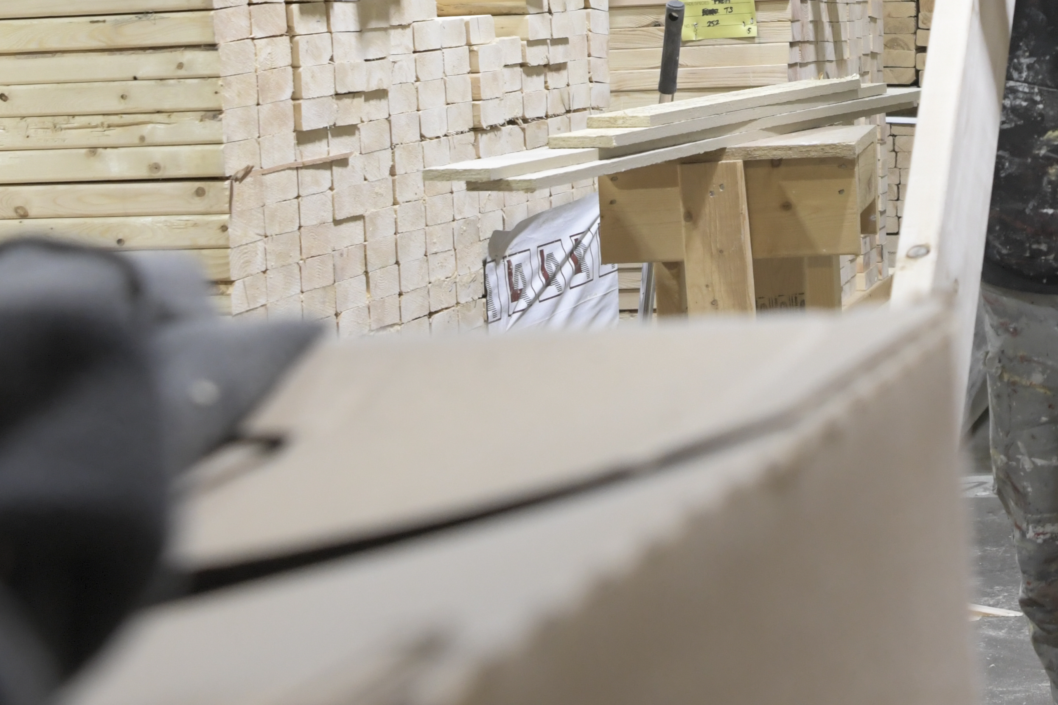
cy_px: 23
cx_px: 1114
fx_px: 2674
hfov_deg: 21.4
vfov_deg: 14.8
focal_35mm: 91
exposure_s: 1/200
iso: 2000
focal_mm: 30
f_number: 4
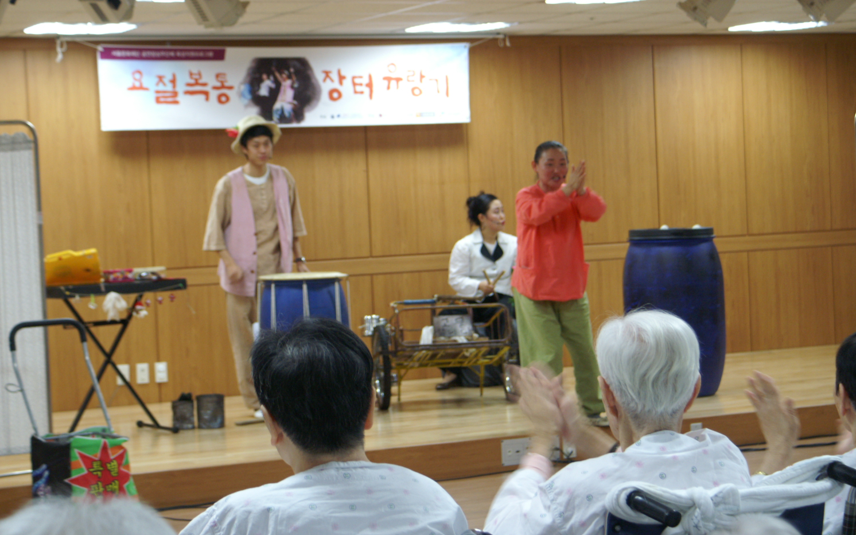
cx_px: 426
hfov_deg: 26.8
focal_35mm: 77
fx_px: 1796
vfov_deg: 16.9
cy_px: 278
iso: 800
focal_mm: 50
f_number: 5.6
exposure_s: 1/50
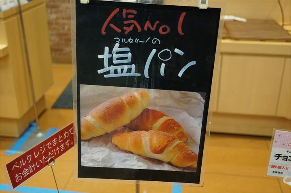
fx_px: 363
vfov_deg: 29.8
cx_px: 146
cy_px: 96
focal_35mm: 45
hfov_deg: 43.7
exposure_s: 1/160
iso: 800
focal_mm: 30
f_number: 3.5
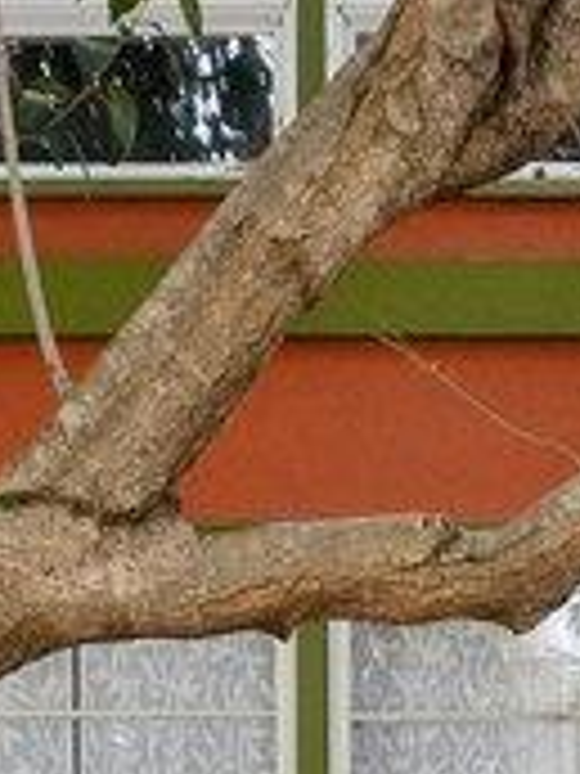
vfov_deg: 14.7
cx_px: 719
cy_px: 1611
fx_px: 2390
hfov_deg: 13.4
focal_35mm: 107
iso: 640
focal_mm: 16
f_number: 13
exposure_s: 1/80
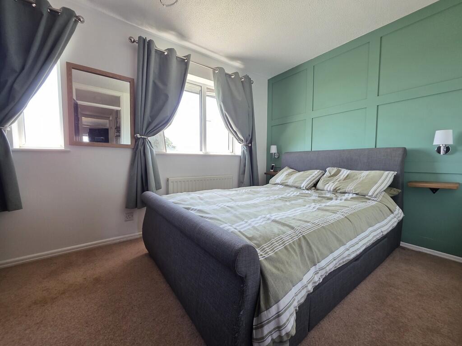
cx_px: 231
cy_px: 173
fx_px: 174
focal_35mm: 13
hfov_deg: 106.2
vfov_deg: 89.9
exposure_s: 1/100
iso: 125
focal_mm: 2.2
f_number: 1.9
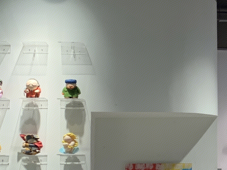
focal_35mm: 119
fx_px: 780
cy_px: 99
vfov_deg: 12.4
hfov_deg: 15.2
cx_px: 350
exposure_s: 1/121
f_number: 1.8
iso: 50
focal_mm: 4.25
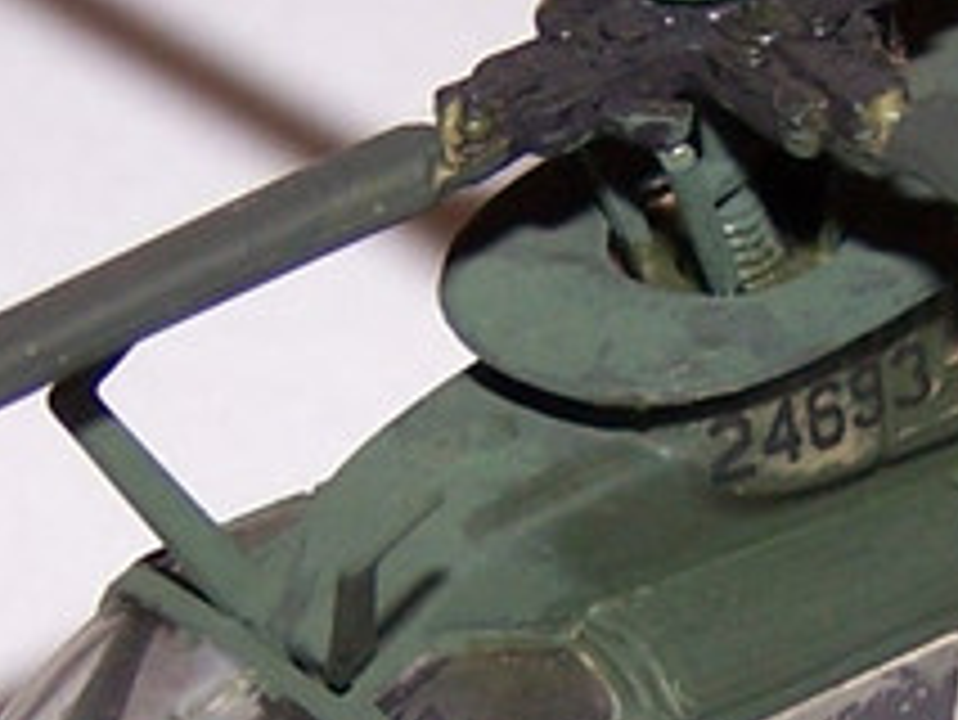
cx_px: 798
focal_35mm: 190
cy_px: 680
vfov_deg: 7.8
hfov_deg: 10.4
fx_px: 5261
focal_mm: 6.3
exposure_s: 1/60
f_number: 2.8
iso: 80
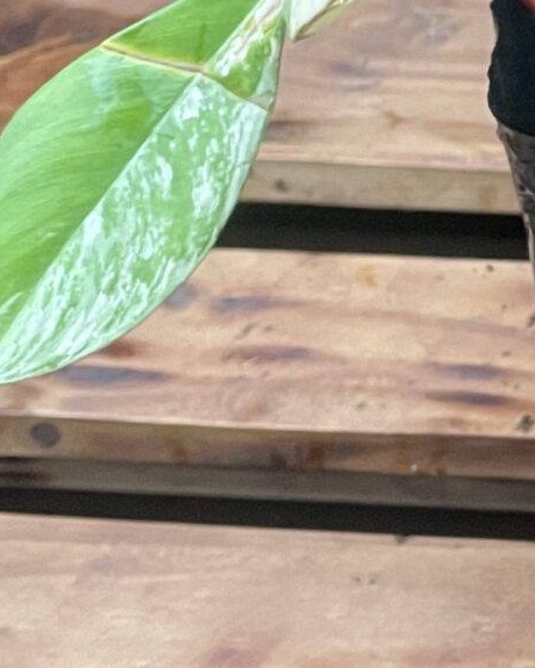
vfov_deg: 16.9
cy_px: 143
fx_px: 2237
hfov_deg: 13.0
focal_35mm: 113
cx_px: 787
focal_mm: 4.2
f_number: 1.6
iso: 500
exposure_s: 1/45
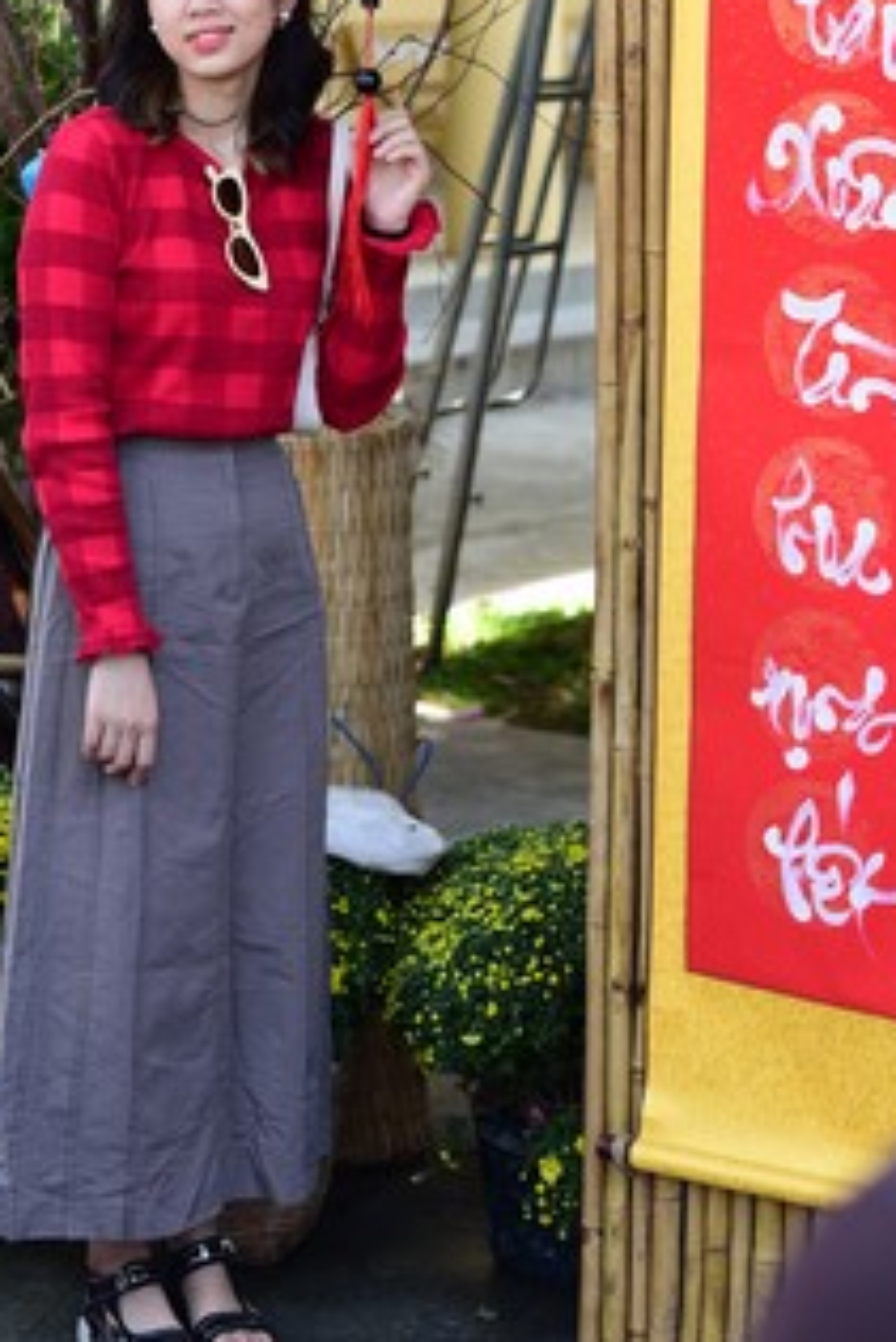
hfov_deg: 13.2
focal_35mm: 103
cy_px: 93
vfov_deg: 19.4
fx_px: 3841
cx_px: 183
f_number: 2.8
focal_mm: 50
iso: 100
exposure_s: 1/125
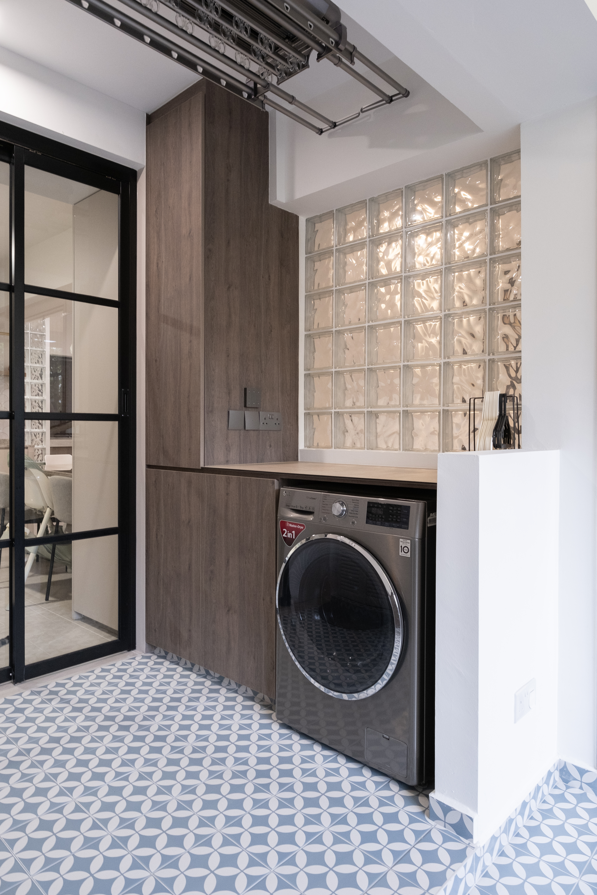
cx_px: 298
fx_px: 547
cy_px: 448
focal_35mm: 22
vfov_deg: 78.6
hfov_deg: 57.2
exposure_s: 1/15
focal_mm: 14.8
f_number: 5.6
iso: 1000
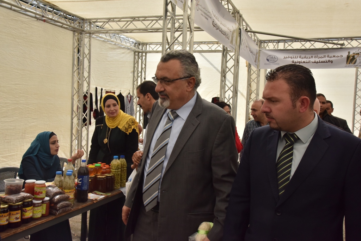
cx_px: 180
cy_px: 120
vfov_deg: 35.1
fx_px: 381
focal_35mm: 38
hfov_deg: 50.7
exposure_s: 1/1000
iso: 1600
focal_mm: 38
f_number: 16
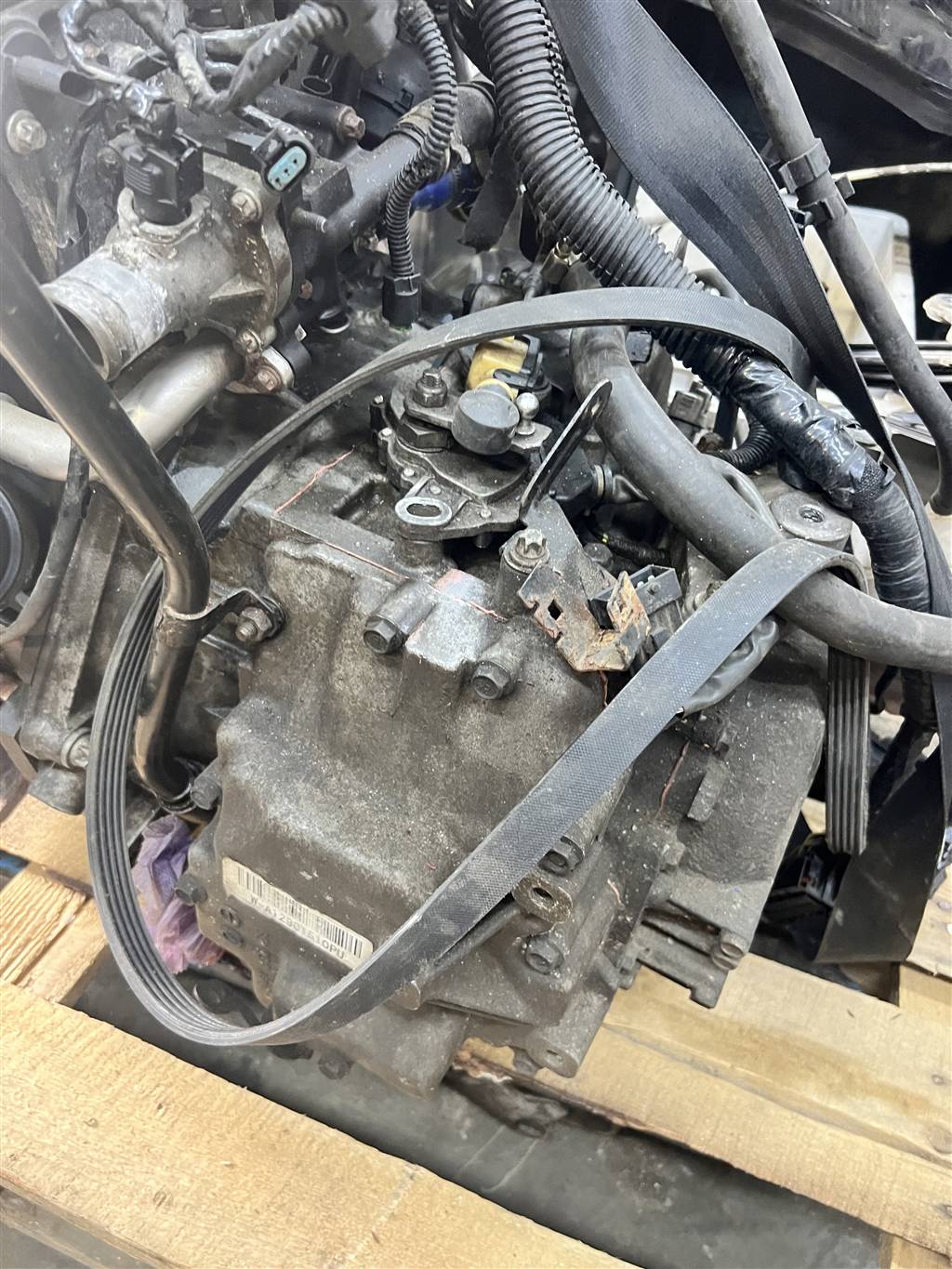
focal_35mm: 26
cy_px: 634
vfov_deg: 67.3
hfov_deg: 53.1
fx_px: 953
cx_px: 476
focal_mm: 5.7
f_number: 1.5
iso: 500
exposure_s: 1/33
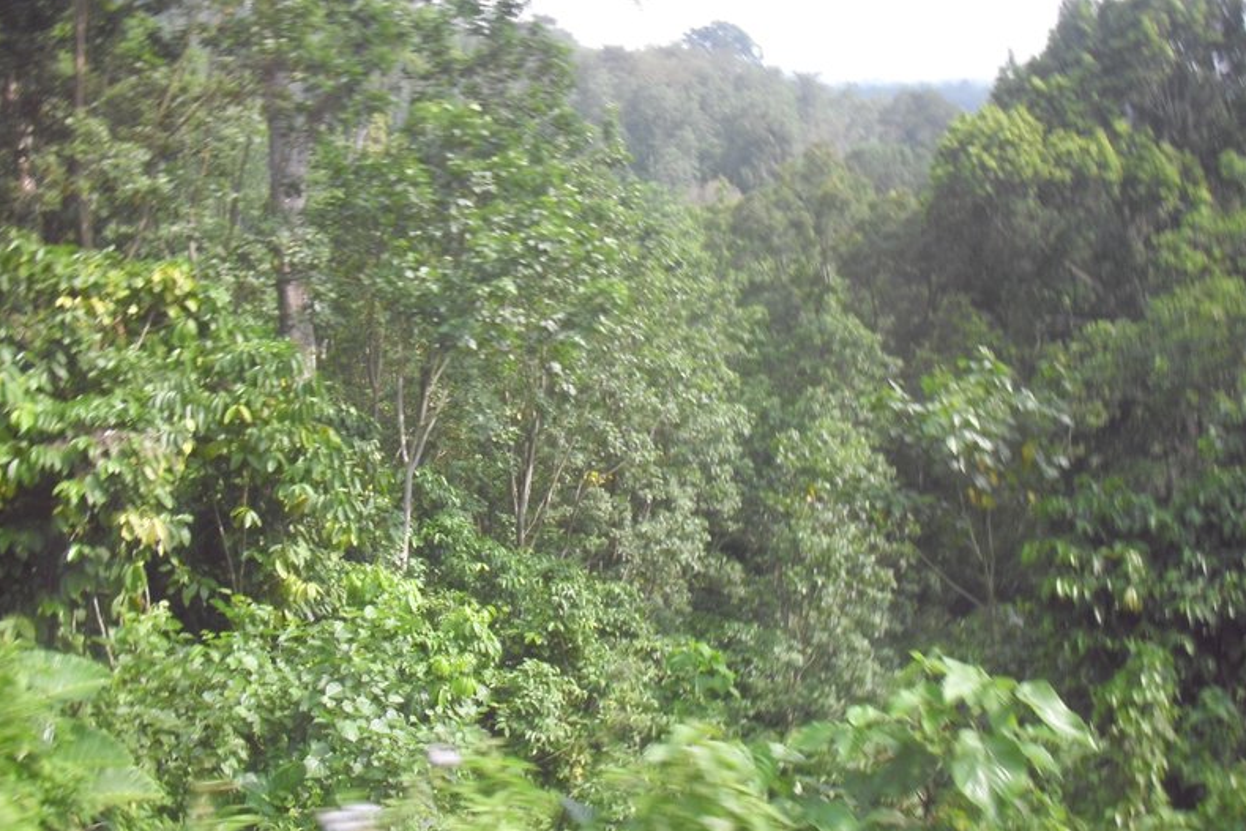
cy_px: 421
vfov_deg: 33.4
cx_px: 618
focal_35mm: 40
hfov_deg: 48.5
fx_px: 1385
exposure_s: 1/80
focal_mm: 6.2
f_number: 2.8
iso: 200
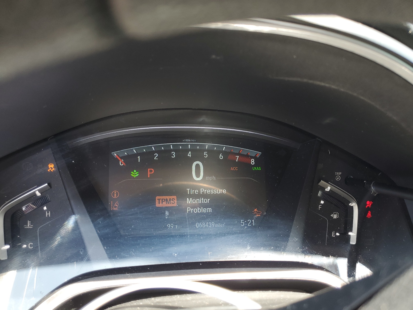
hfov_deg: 67.3
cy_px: 155
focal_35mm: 26
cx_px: 206
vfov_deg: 53.1
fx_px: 310
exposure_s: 1/120
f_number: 1.5
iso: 53
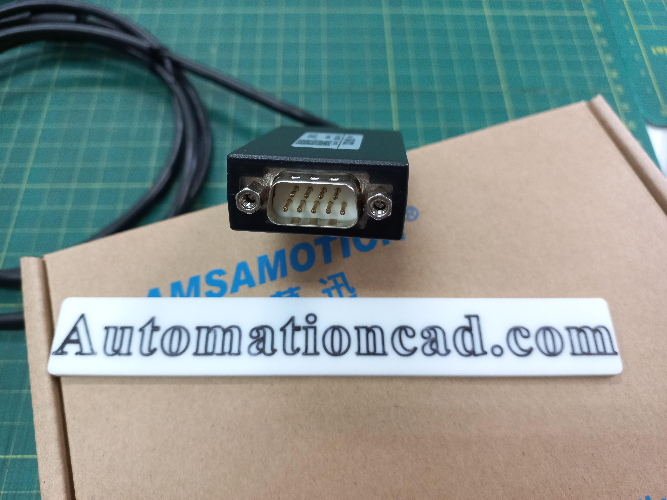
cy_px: 250
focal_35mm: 25
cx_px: 334
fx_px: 482
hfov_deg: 69.4
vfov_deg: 54.9
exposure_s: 1/33
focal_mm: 4.6
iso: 200
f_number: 1.8
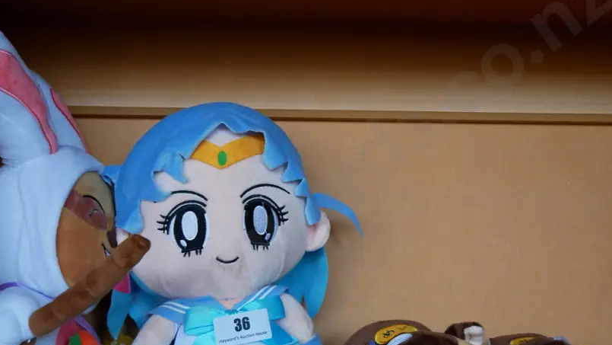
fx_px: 990
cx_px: 292
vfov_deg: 19.7
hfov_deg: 34.3
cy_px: 222
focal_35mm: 61
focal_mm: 22
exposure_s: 1/60
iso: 500
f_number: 4.2
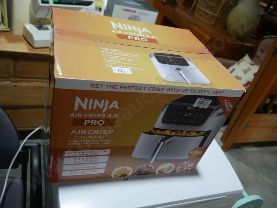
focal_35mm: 30
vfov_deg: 46.8
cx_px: 138
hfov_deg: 59.9
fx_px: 240
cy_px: 104
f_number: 3.6
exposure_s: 1/100
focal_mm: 15
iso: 200
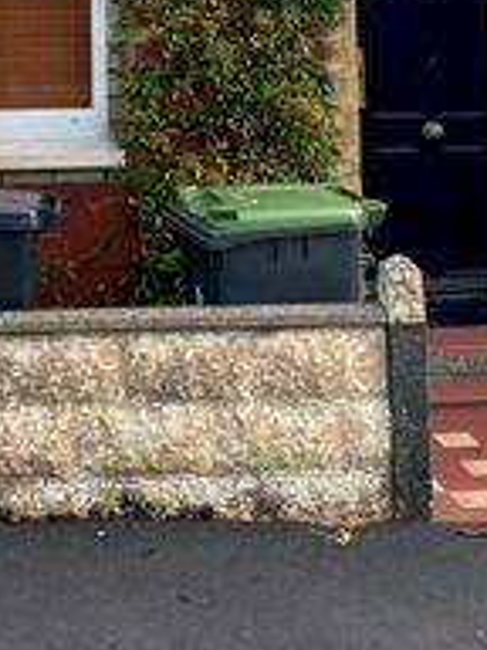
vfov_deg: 23.8
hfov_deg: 20.3
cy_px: -218
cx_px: 57
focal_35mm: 71
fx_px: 1332
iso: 32
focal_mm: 4.25
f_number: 1.8
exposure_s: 1/214
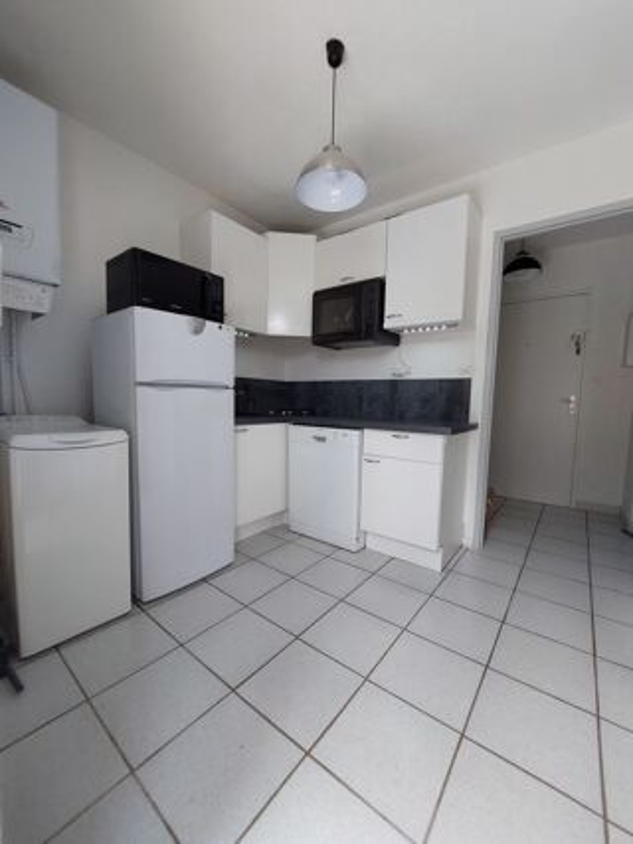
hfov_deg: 89.9
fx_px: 317
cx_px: 316
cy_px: 422
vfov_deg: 106.2
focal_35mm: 13
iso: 64
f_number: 2.2
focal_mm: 1.74
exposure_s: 1/100
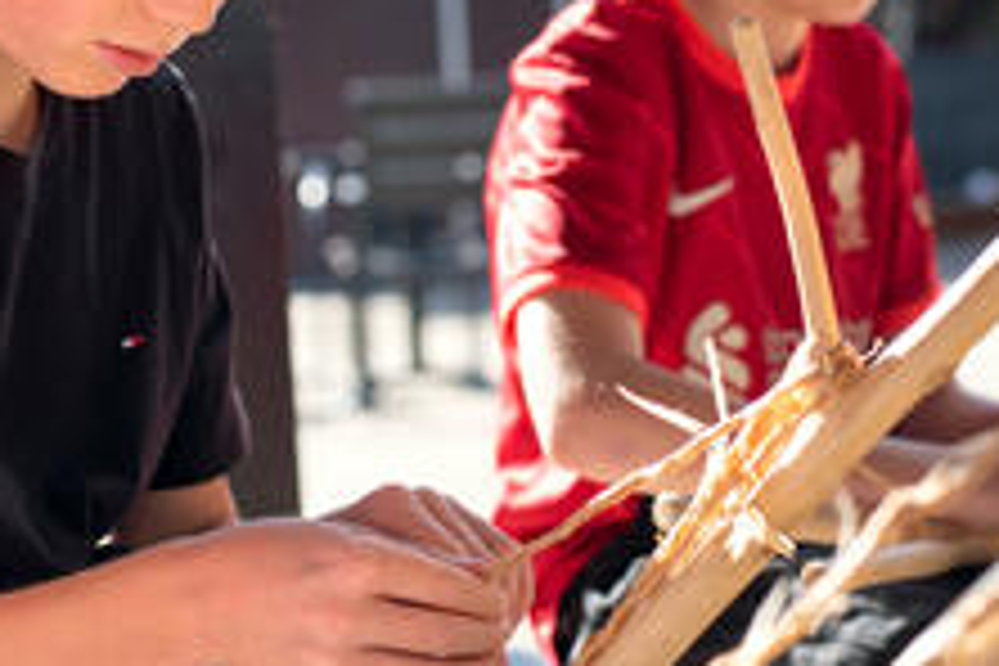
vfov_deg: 12.6
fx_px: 2997
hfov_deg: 18.9
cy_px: 130
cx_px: 518
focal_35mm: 108
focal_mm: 50
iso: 100
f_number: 4
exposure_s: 1/320
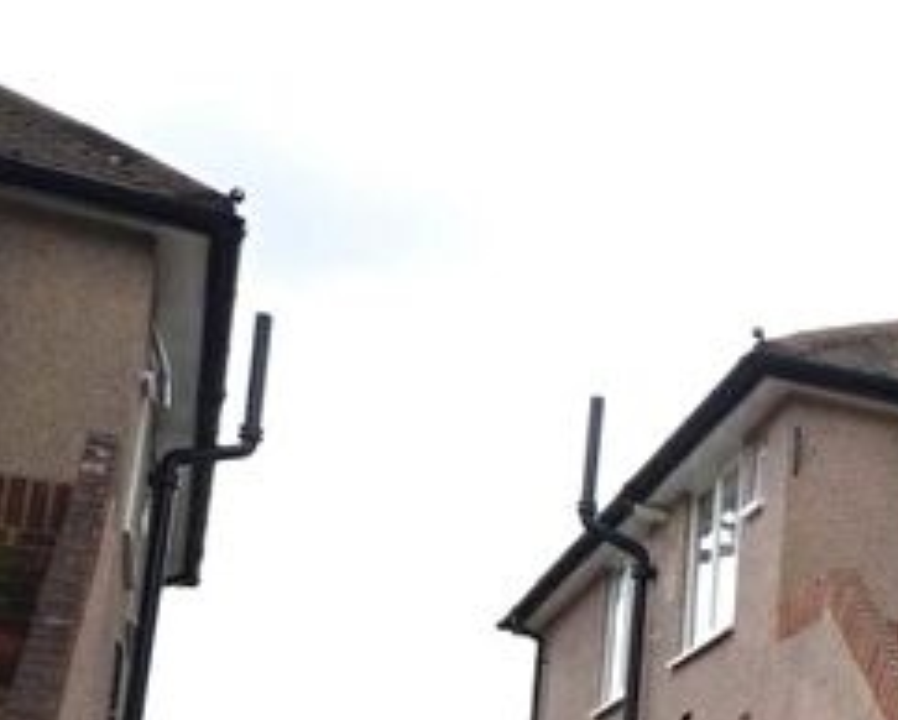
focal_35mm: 57
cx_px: 1176
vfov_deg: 25.5
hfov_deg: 27.4
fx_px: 1516
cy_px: 698
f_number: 5.6
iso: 360
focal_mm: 14
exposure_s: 1/125
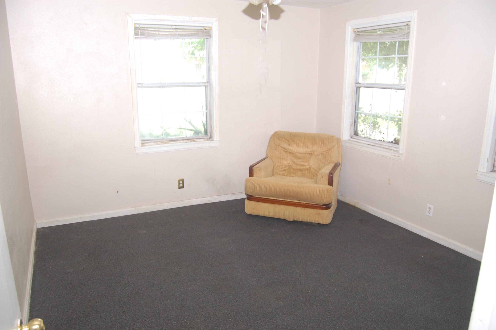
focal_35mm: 27
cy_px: 165
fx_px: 372
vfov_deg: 47.8
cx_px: 248
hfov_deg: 67.4
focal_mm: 18
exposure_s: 1/60
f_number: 4
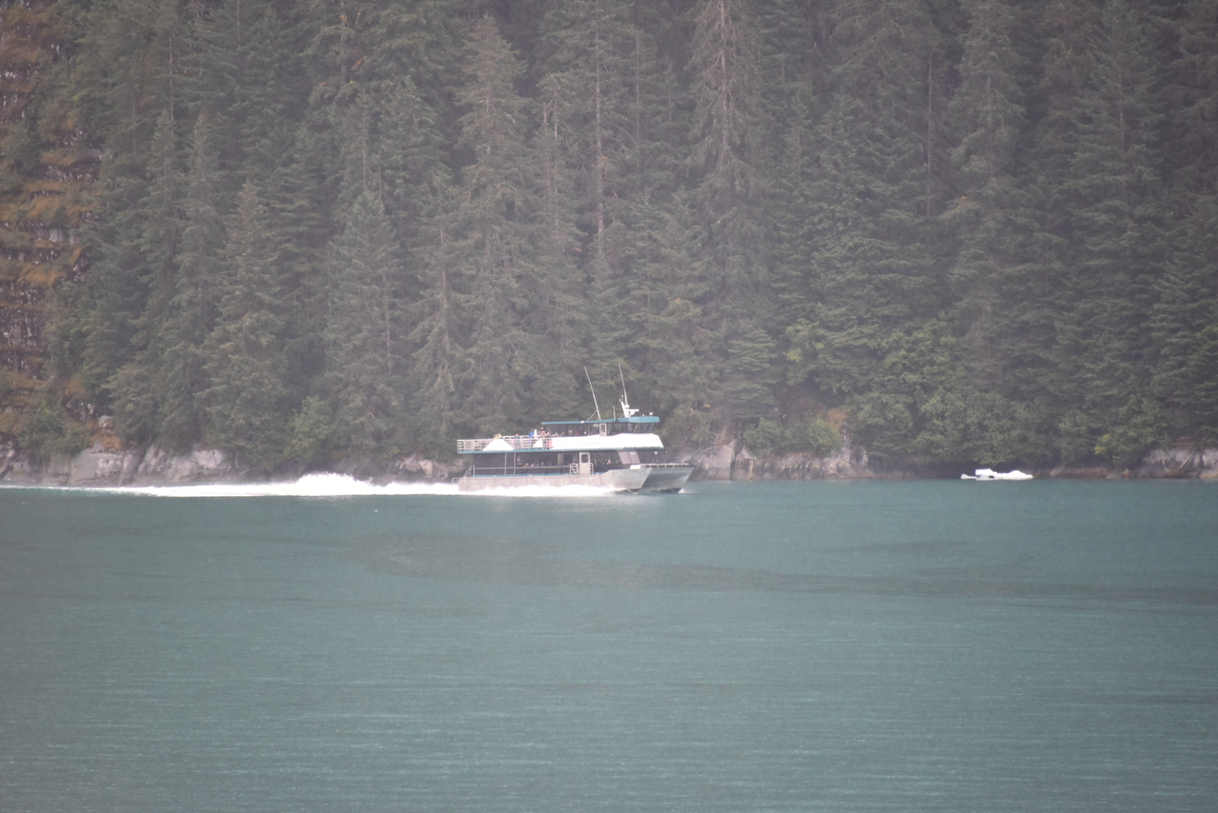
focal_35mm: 300
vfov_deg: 4.6
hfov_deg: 6.9
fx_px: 10152
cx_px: 609
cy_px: 406
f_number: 5.6
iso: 2500
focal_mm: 300
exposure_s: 1/640
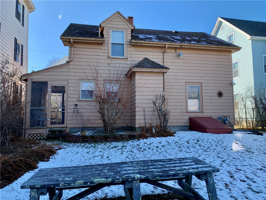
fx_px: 200
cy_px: 100
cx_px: 133
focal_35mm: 26
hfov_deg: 67.3
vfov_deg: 53.1
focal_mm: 4.25
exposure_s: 1/601
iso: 25
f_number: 1.8
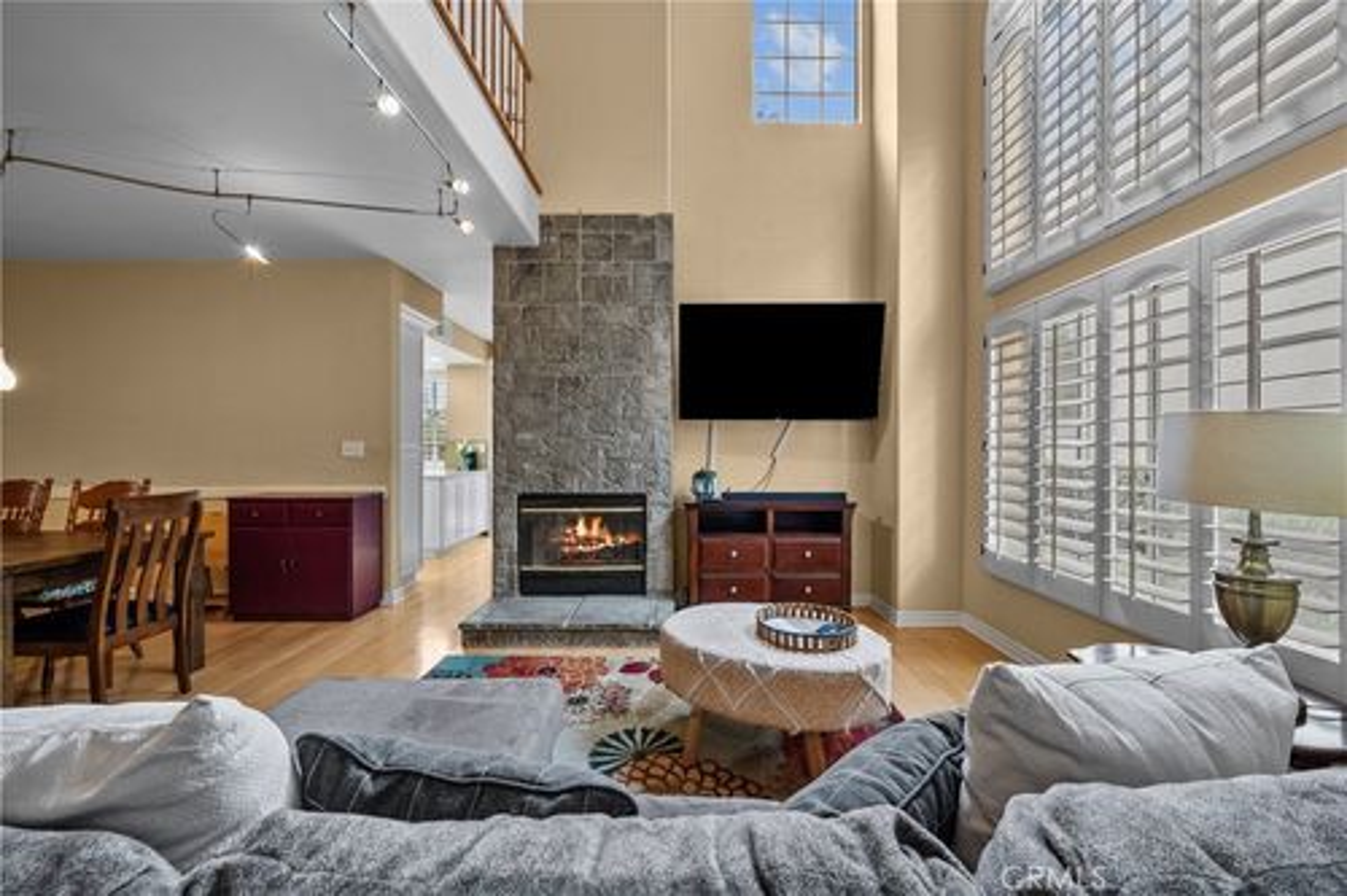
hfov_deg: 108.3
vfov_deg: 85.4
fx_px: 486
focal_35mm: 13
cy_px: 448
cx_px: 674
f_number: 9
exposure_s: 1/2.5
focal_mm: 13
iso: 100
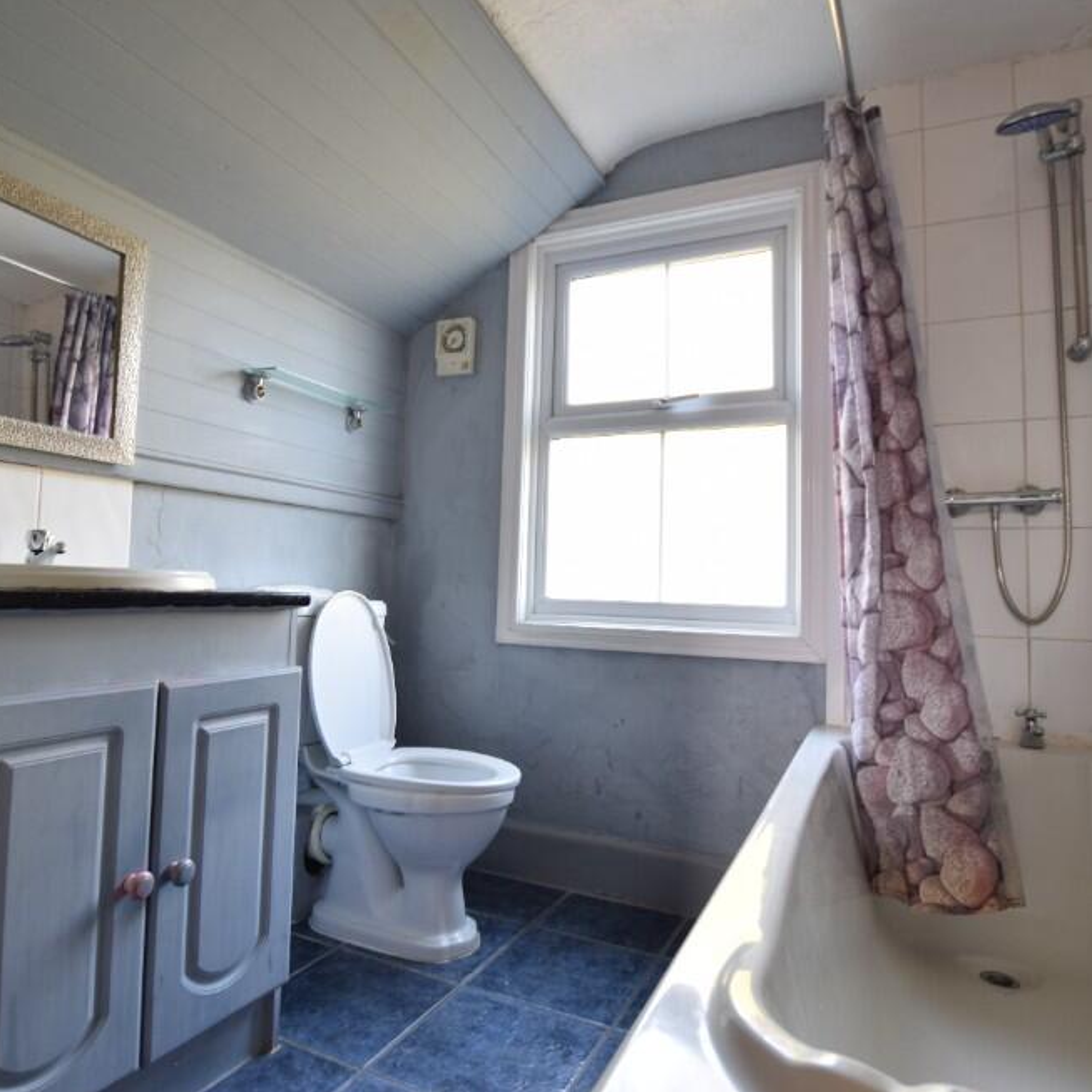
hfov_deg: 74.8
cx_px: 525
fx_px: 714
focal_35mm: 20
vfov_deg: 74.8
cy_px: 528
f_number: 4
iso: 100
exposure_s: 1/6
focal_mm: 10
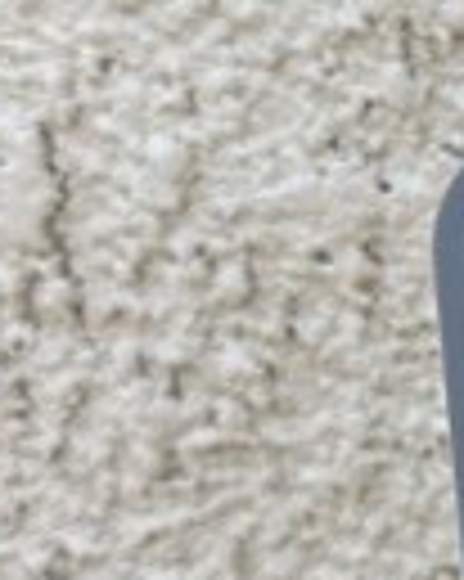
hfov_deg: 7.7
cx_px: 1162
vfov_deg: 10.1
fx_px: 3197
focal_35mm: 186
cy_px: 863
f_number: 1.78
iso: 80
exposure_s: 1/518
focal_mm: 6.86
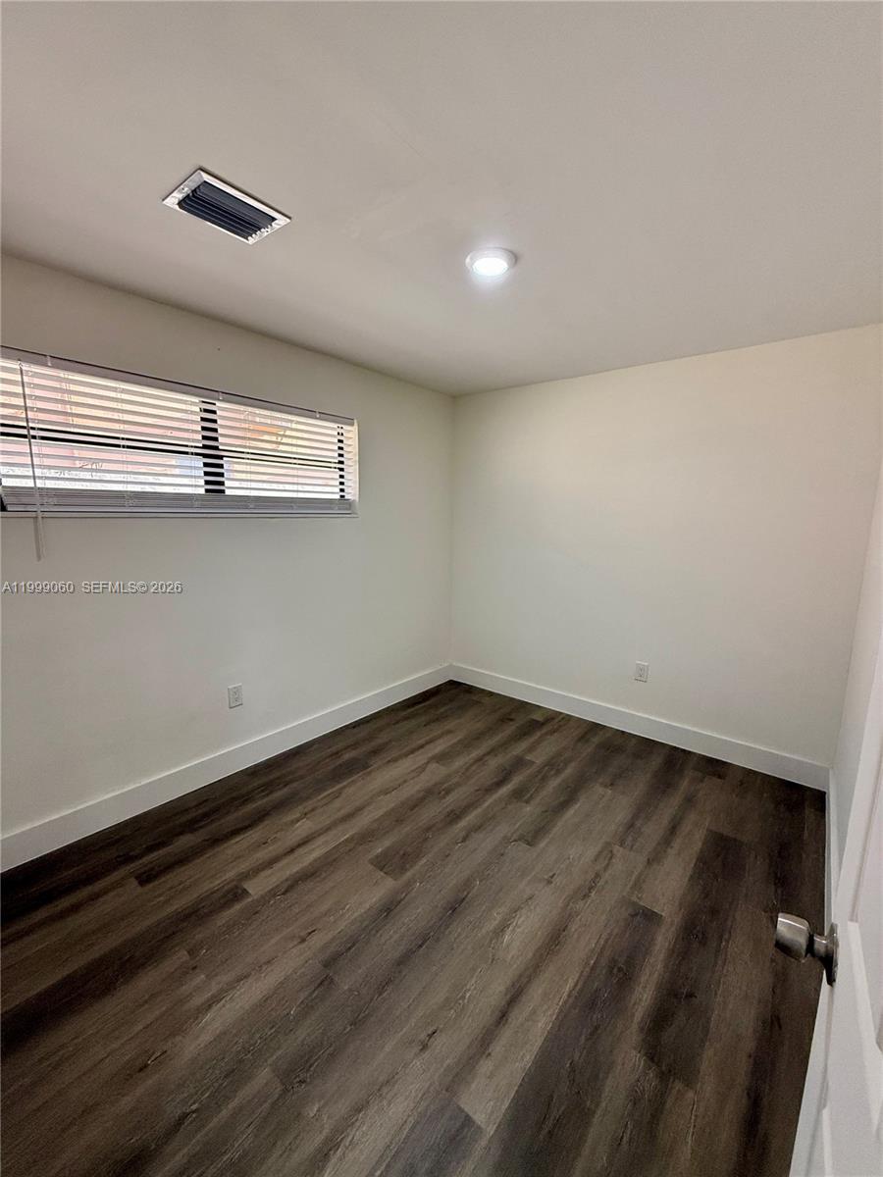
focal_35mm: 14
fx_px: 476
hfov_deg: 85.7
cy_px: 588
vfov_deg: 102.1
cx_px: 442
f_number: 2.2
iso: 250
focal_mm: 2.22
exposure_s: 1/120
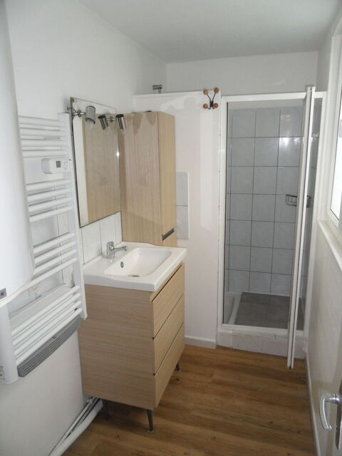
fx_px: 316
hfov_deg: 56.8
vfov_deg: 71.6
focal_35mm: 24
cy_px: 228
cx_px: 171
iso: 200
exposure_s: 1/30
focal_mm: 3.9
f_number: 3.2
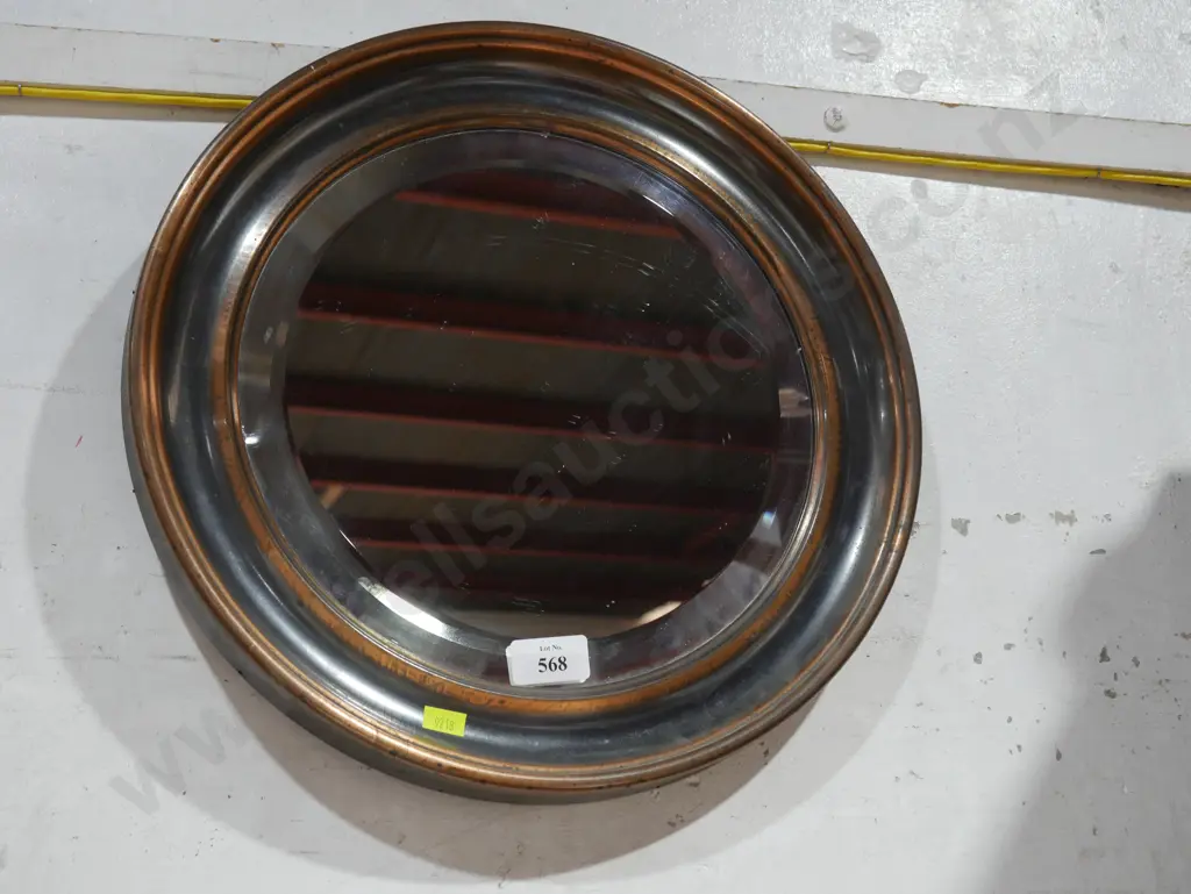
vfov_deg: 29.1
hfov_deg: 38.2
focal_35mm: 50
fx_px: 1721
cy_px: 447
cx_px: 596
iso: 1000
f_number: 5.3
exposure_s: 1/60
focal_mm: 25
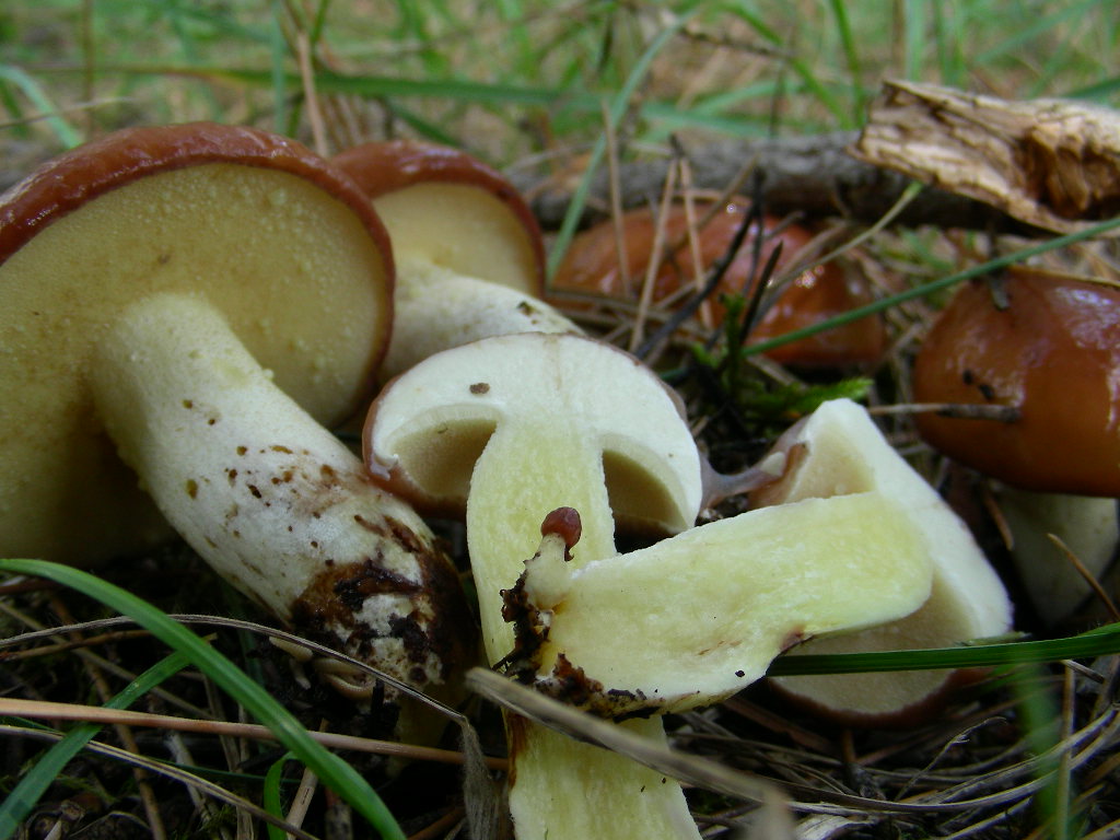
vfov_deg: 37.7
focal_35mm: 38
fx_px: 1229
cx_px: 560
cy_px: 420
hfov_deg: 49.0
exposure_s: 1/60.7
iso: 50
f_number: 3.5
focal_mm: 6.3
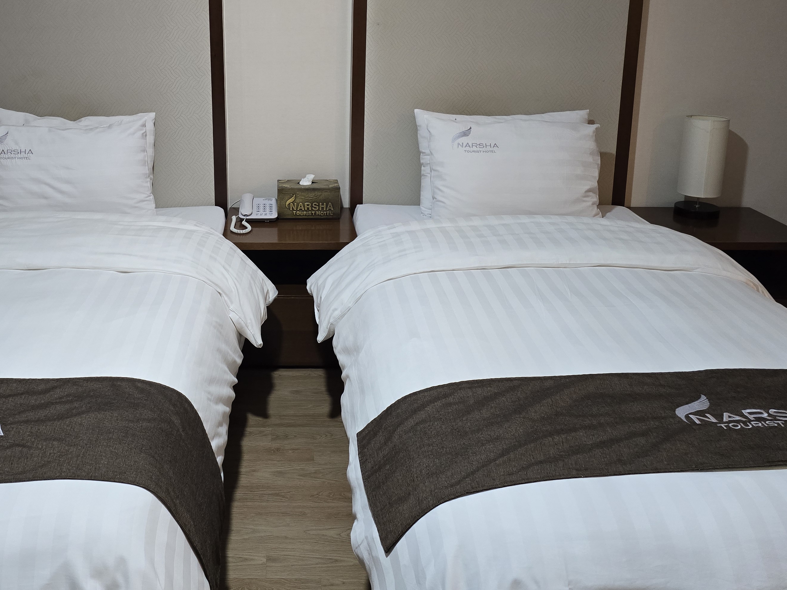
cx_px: 286
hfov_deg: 52.0
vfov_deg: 39.8
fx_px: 796
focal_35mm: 35
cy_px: 165
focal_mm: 6.3
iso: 500
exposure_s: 1/120
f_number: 1.7
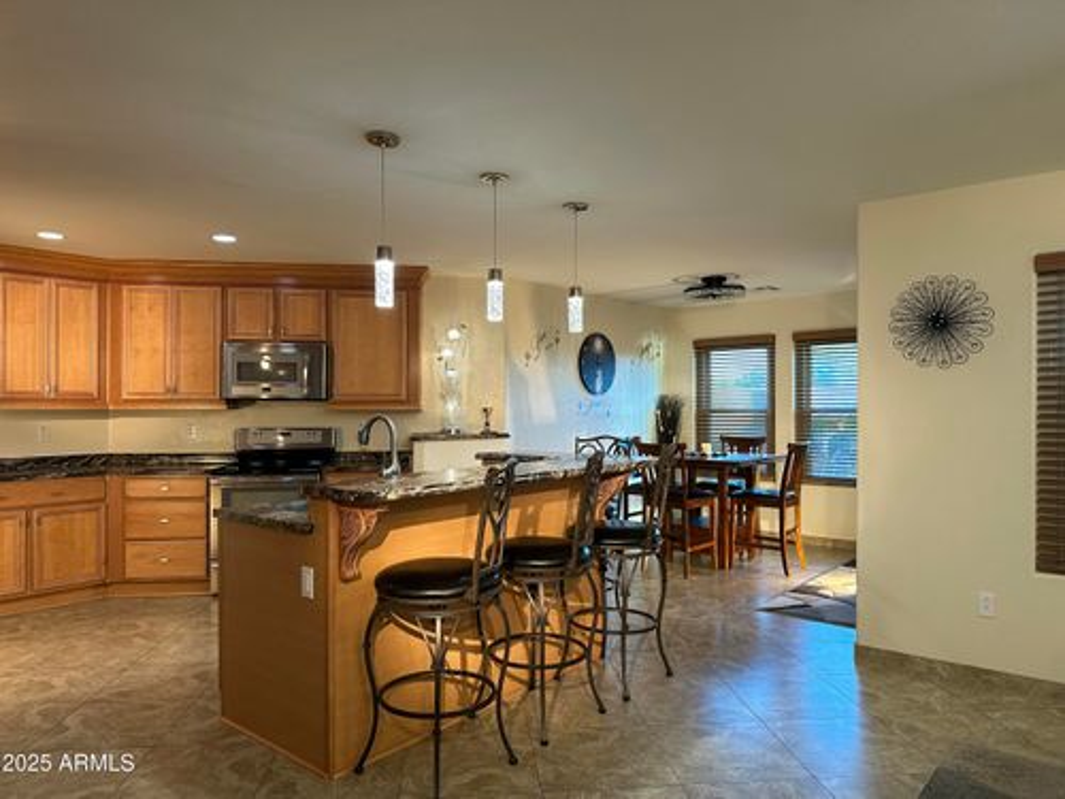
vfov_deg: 56.8
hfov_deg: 71.6
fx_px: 738
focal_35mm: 24
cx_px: 532
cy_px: 400
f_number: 1.78
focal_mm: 6.86
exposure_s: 1/60
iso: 250
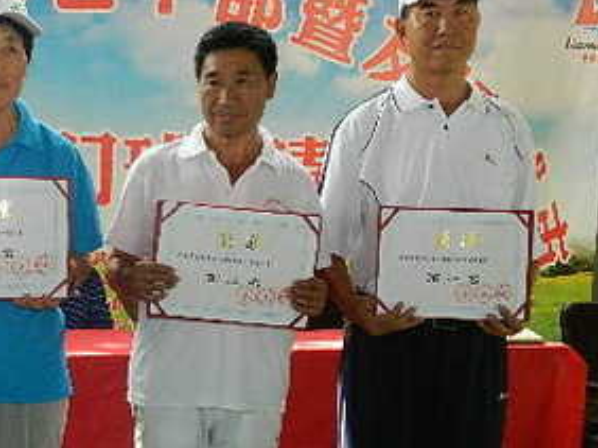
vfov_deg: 22.1
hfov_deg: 28.5
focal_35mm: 66
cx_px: 85
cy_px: 304
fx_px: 1139
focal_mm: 5.6
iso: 200
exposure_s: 1/40
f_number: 3.2
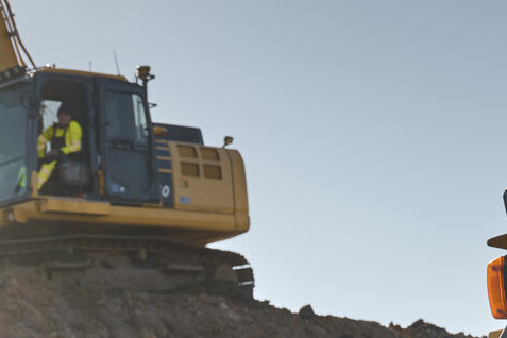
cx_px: -5
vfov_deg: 12.7
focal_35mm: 104
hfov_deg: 19.1
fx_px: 1465
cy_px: 462
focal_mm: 31
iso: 100
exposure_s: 1/320
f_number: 5.6
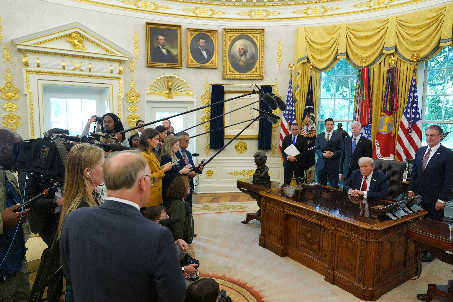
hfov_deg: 73.7
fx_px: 302
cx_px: 226
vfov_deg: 53.1
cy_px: 151
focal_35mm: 24
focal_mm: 24
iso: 6400
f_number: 3.5
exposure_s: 1/320
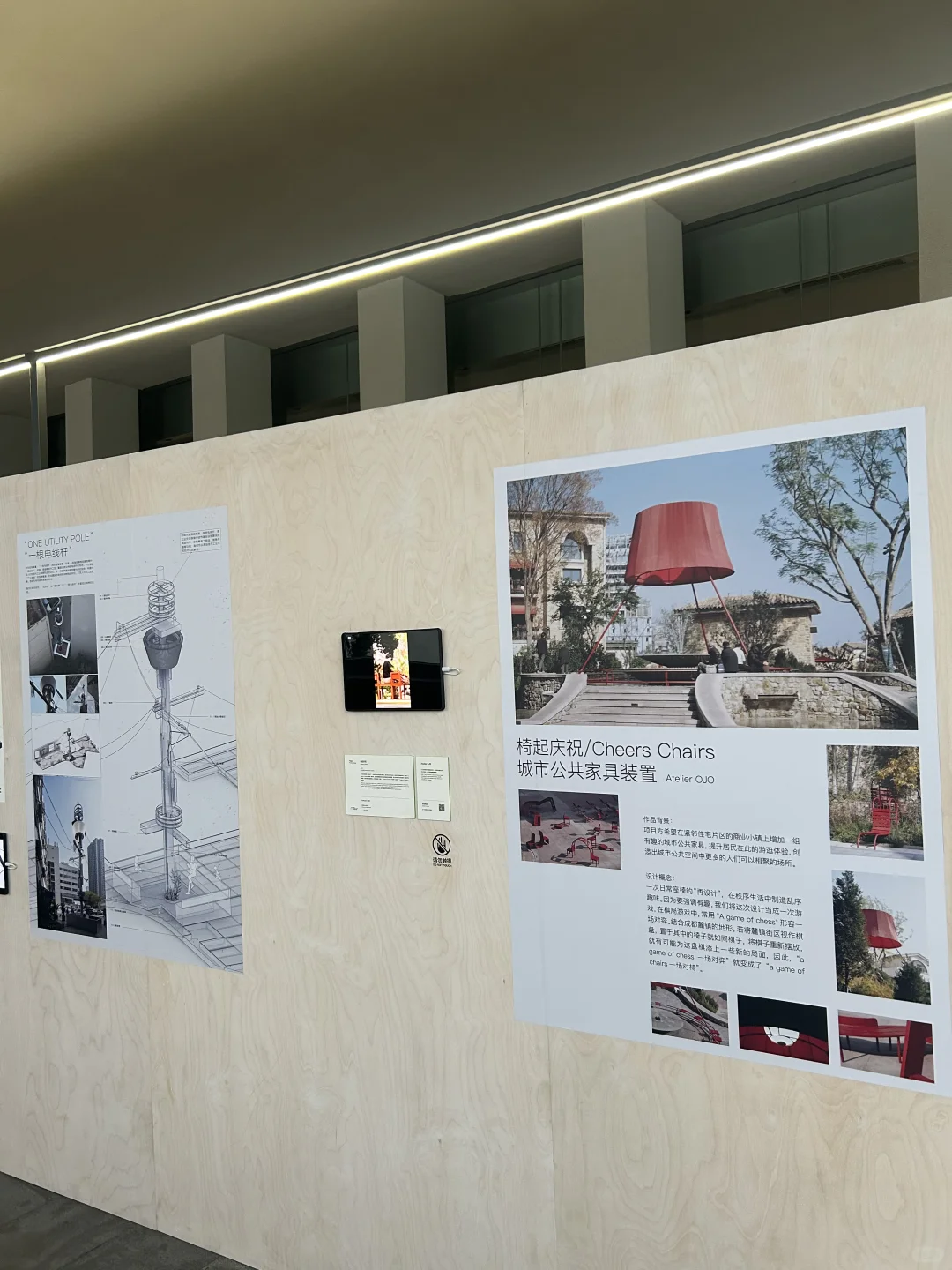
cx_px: 476
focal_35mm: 26
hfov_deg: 53.1
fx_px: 953
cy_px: 635
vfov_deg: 67.3
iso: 125
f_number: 1.5
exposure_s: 1/95
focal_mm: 5.7
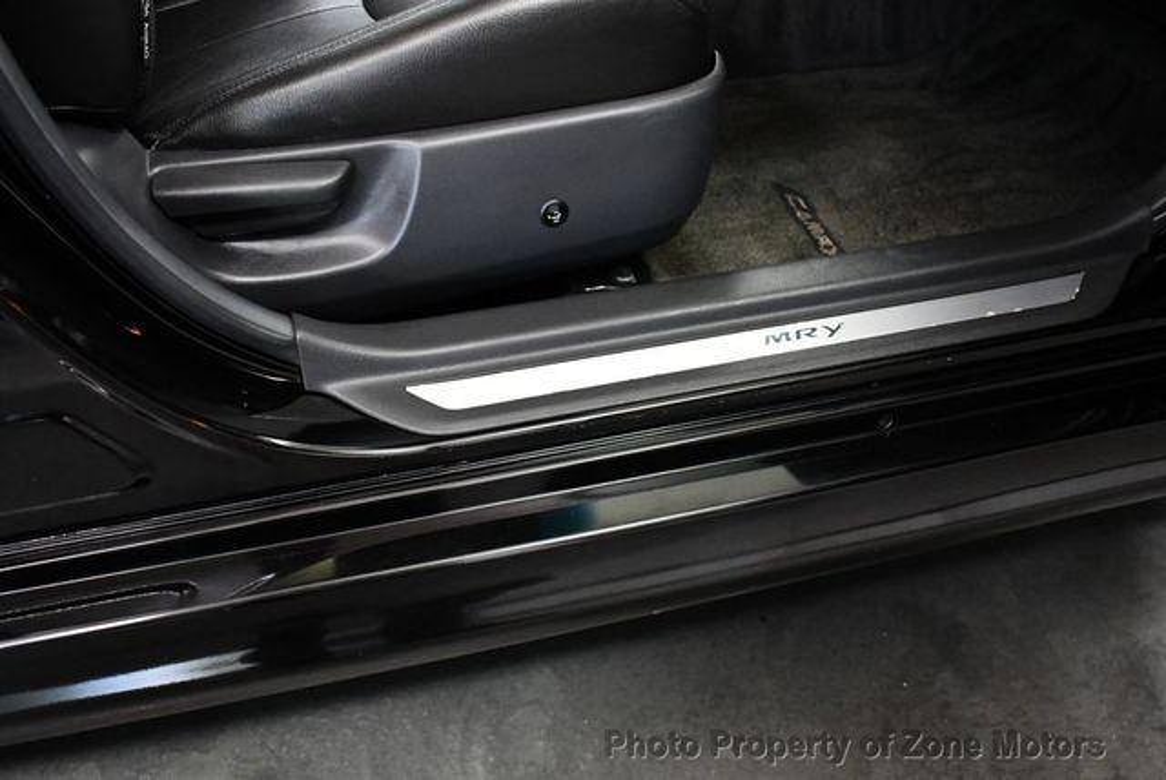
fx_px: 1167
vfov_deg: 36.9
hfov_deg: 53.1
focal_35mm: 36
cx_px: 583
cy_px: 390
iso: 3200
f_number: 3.5
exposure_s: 1/100
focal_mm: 18
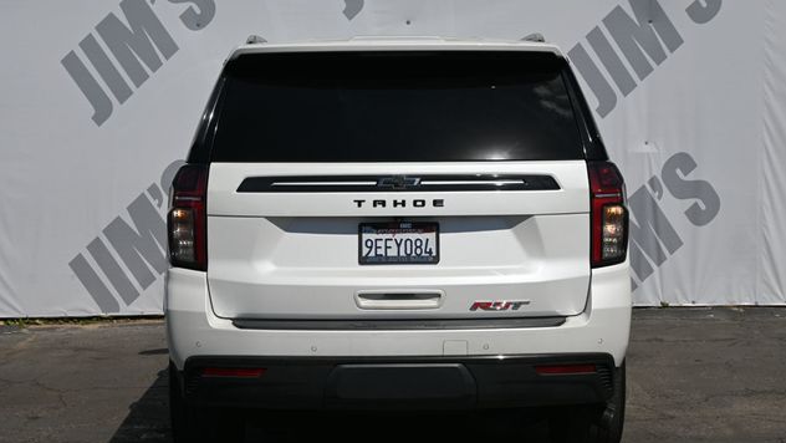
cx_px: 397
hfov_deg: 29.5
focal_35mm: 72
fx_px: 1491
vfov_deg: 16.9
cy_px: 235
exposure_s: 1/500
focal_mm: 45
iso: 100
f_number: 8
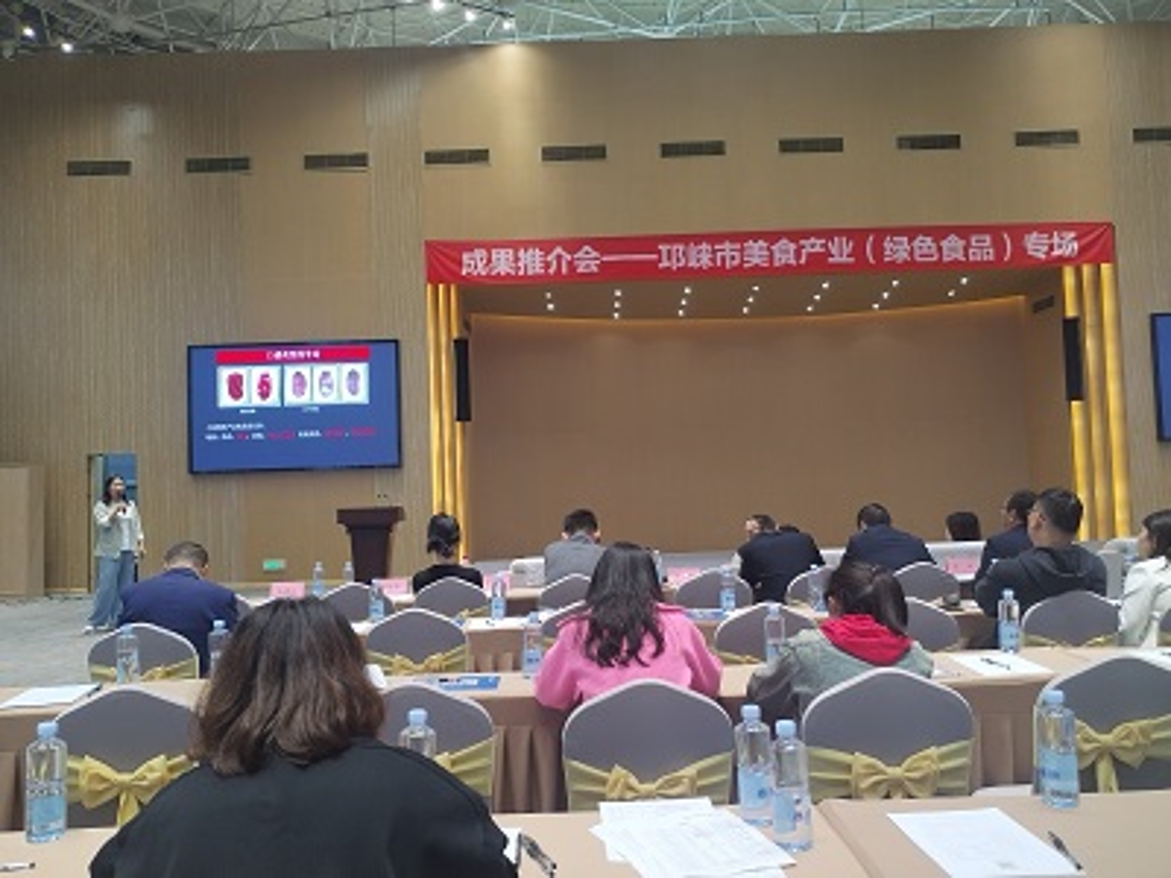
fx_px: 981
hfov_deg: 61.7
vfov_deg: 48.2
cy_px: 439
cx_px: 586
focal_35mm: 29
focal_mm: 4.75
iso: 279
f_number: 1.8
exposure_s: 1/50
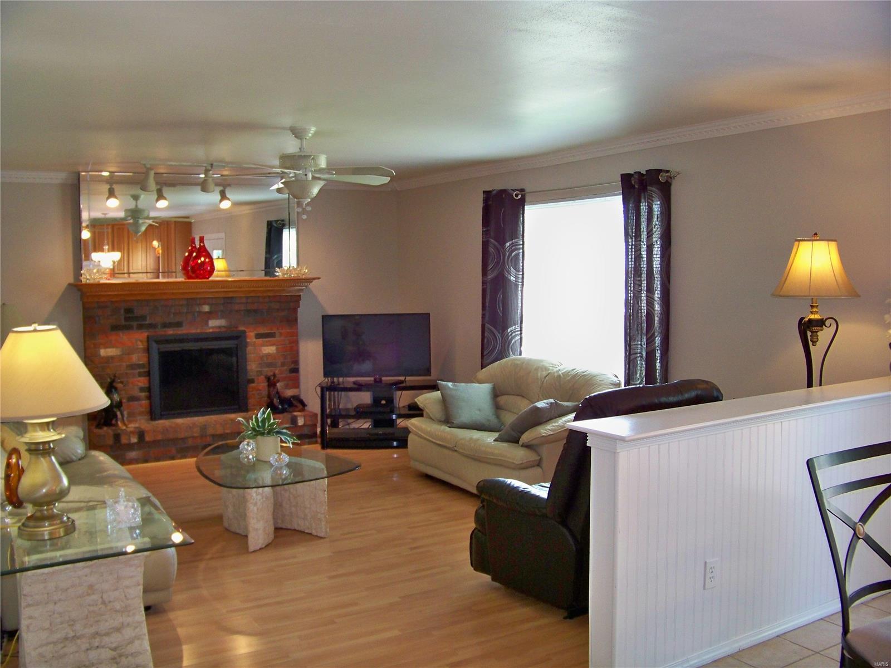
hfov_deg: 55.4
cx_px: 446
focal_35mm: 33
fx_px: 849
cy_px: 334
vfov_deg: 42.9
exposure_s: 1/30
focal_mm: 5.85
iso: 200
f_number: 2.8
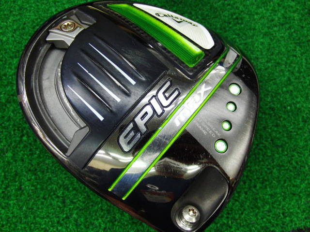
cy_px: 116
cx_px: 155
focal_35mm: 37
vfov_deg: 38.7
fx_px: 331
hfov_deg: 50.1
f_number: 3.6
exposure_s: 1/60
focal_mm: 6.42
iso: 400
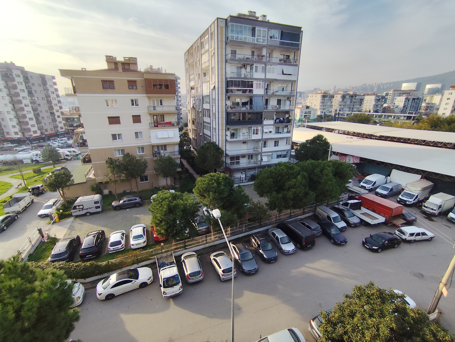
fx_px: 210
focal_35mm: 16
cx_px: 228
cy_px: 171
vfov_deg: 78.2
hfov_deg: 94.5
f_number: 2.2
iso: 50
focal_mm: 1.65
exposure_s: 1/1066
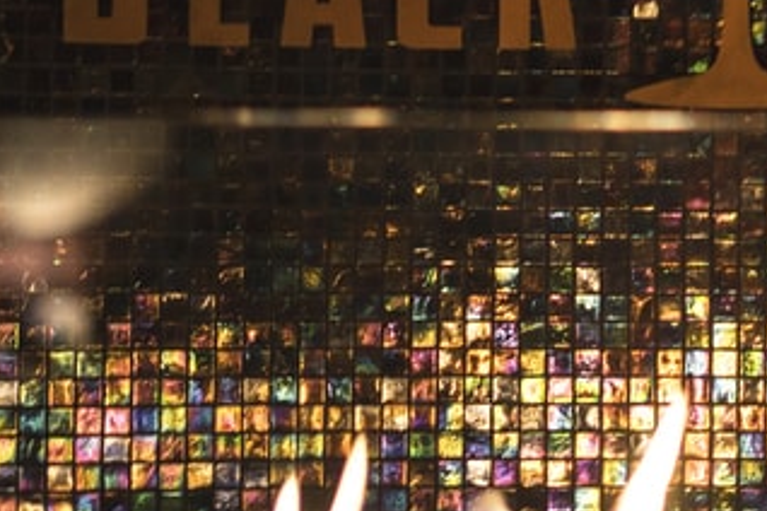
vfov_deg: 8.5
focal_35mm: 161
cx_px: 748
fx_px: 3430
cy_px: -8
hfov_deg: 12.6
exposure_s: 1/20
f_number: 1.8
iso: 640
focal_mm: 50
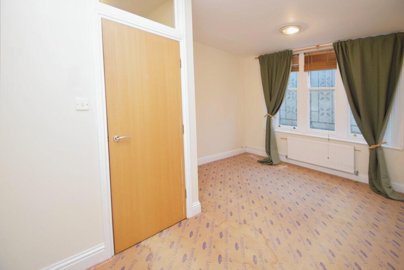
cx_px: 202
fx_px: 168
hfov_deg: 100.4
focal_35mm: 15
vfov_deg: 77.3
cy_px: 135
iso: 800
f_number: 3.5
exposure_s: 1/60
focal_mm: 10
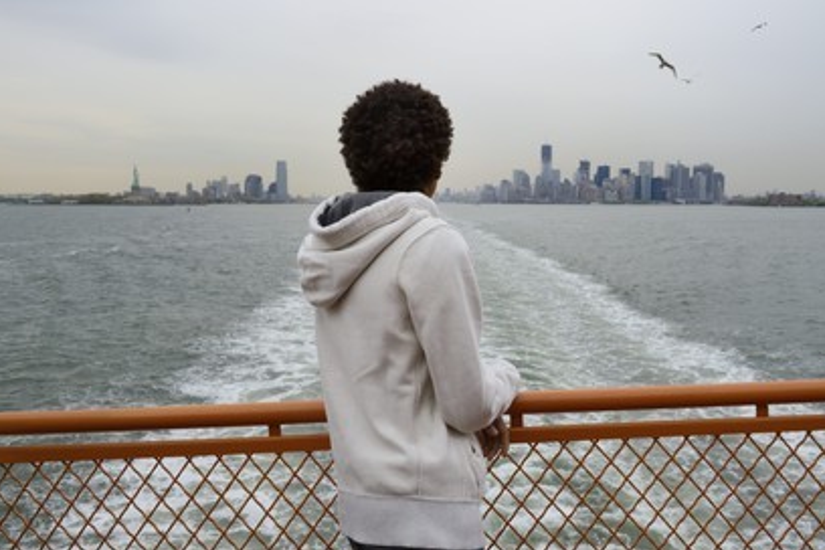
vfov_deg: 37.9
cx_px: 419
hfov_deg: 54.4
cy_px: 277
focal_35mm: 35
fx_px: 802
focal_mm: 34
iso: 400
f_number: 18
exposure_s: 1/100
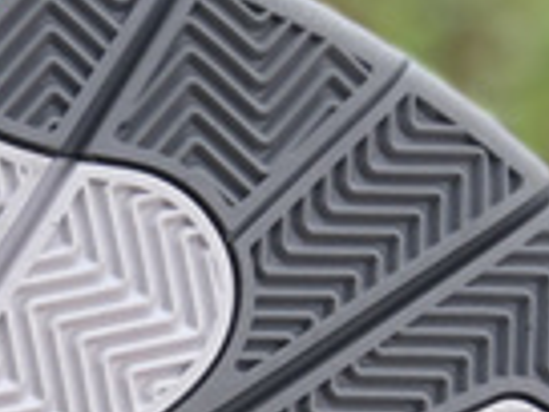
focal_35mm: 311
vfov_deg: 4.7
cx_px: 81
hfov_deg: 6.4
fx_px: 4932
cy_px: 616
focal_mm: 6.6
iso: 20
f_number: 2.8
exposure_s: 1/127
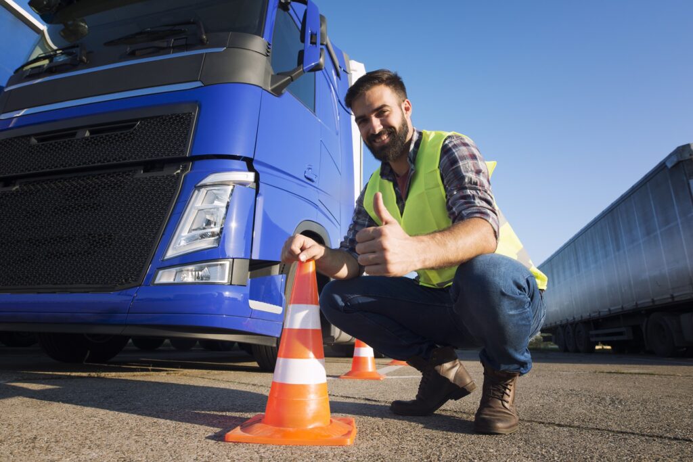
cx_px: 346
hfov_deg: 84.0
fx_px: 385
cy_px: 231
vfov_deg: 61.9
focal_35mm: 20
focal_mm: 20
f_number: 8
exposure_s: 1/400
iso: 320
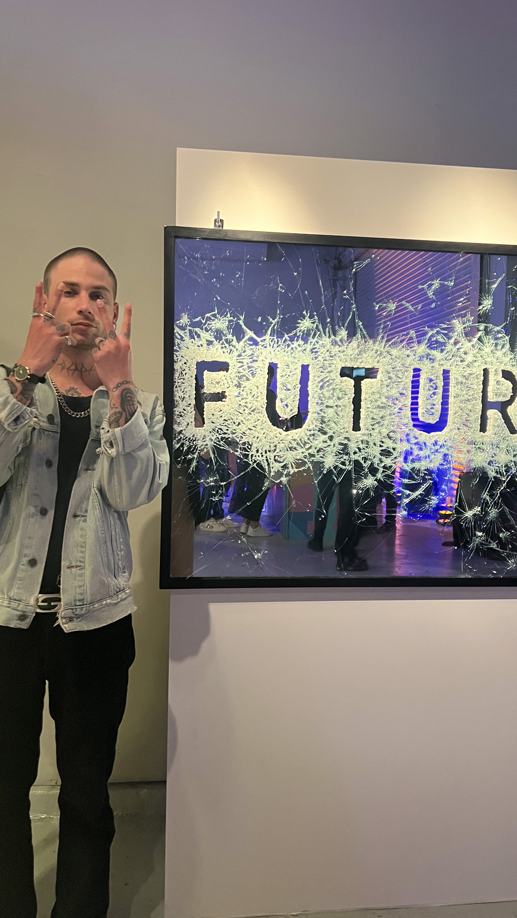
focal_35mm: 29
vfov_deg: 66.1
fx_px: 707
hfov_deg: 40.1
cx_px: 285
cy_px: 455
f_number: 1.5
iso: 400
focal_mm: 5.7
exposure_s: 1/59
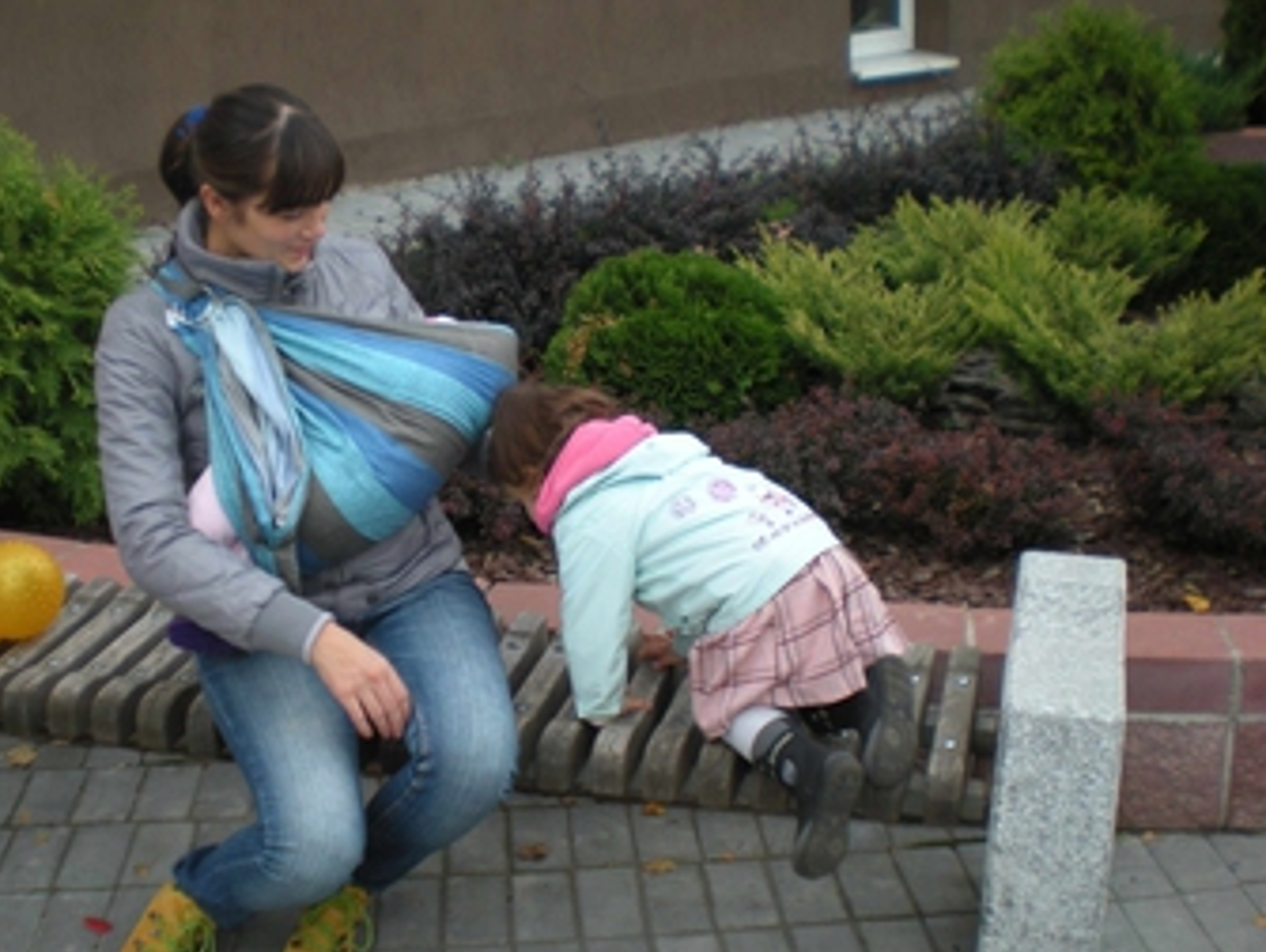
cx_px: 556
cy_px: 502
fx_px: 1867
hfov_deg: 37.4
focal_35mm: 51
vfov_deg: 28.6
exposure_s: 1/122
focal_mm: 6.3
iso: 64
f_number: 3.1
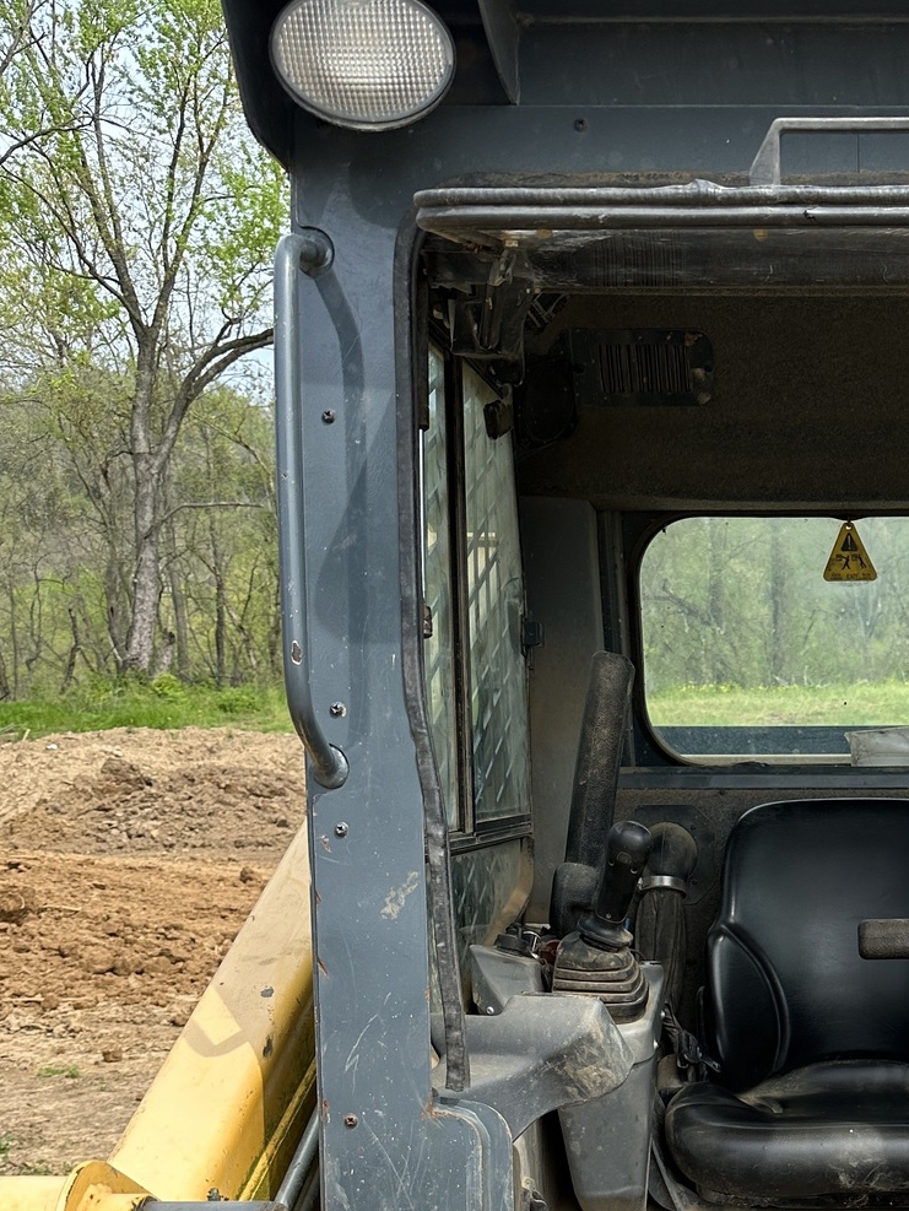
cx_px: 872
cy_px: 1150
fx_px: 1715
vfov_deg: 35.9
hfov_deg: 28.2
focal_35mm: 49
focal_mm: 6.86
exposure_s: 1/1812
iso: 80
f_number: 1.78
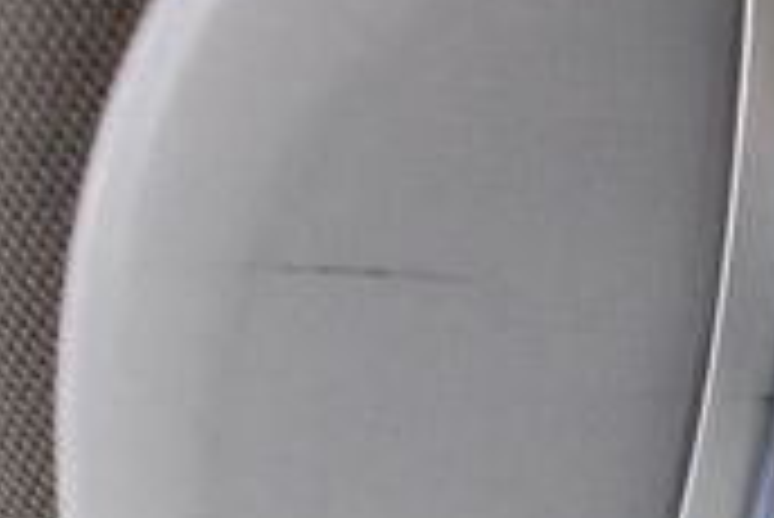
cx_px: 1408
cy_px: 468
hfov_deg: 13.6
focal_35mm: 134
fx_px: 2883
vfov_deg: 10.2
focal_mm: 18
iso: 3600
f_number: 3.5
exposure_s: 1/60
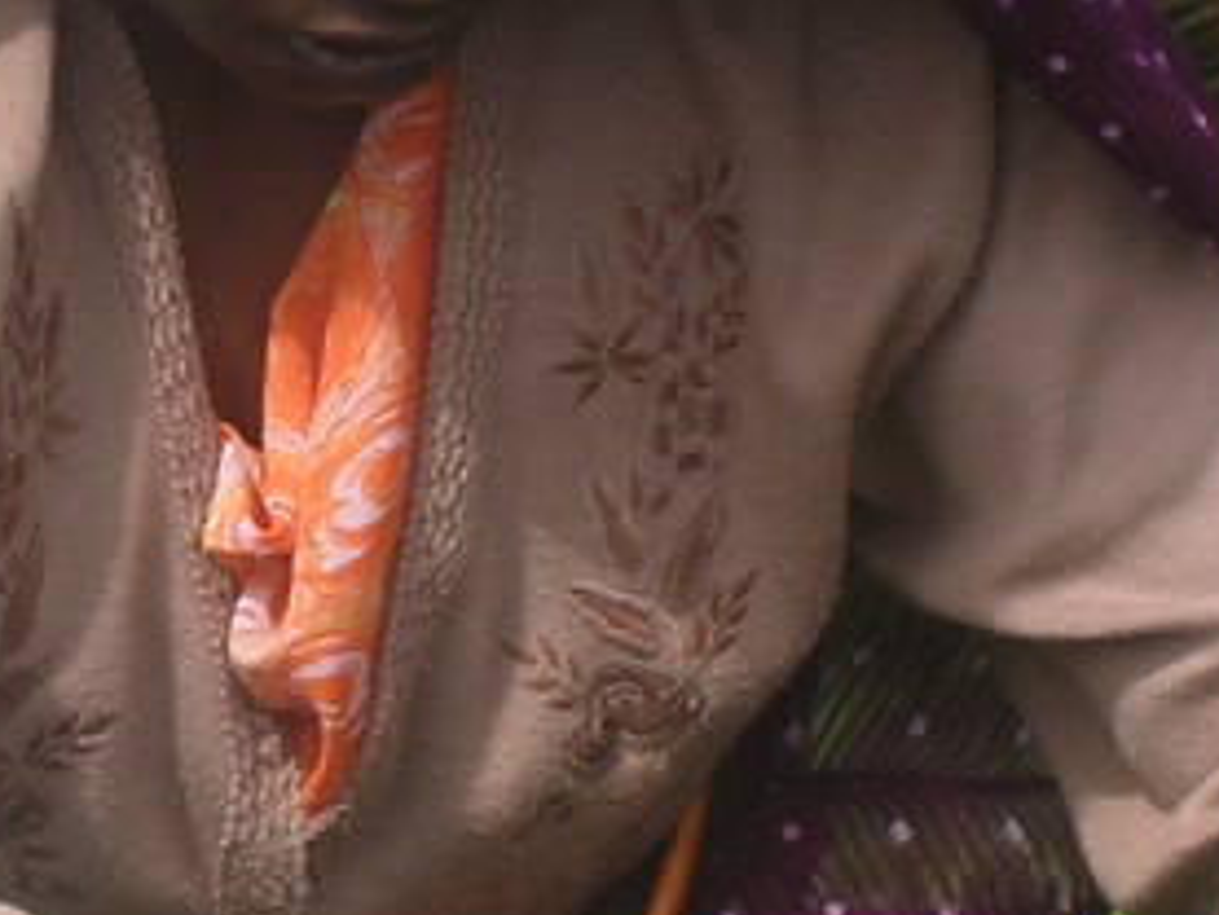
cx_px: 9
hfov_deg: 4.7
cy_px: 277
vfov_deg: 3.5
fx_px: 14973
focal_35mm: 425
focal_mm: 17.4
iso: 100
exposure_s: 1/257
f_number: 4.9
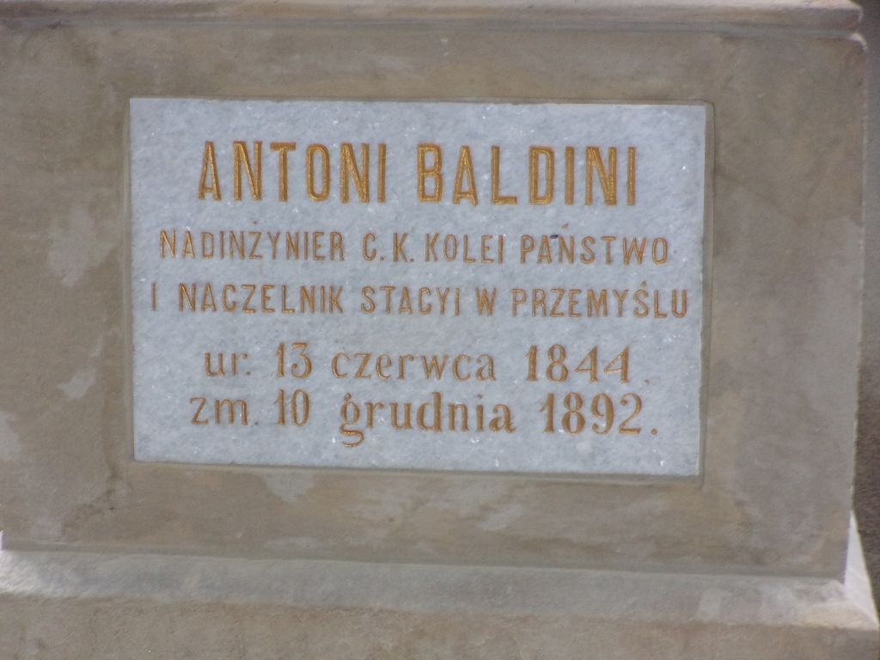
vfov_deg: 12.9
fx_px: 2924
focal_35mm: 115
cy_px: 330
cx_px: 440
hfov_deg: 17.1
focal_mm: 20.6
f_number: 6.2
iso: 320
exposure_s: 1/60
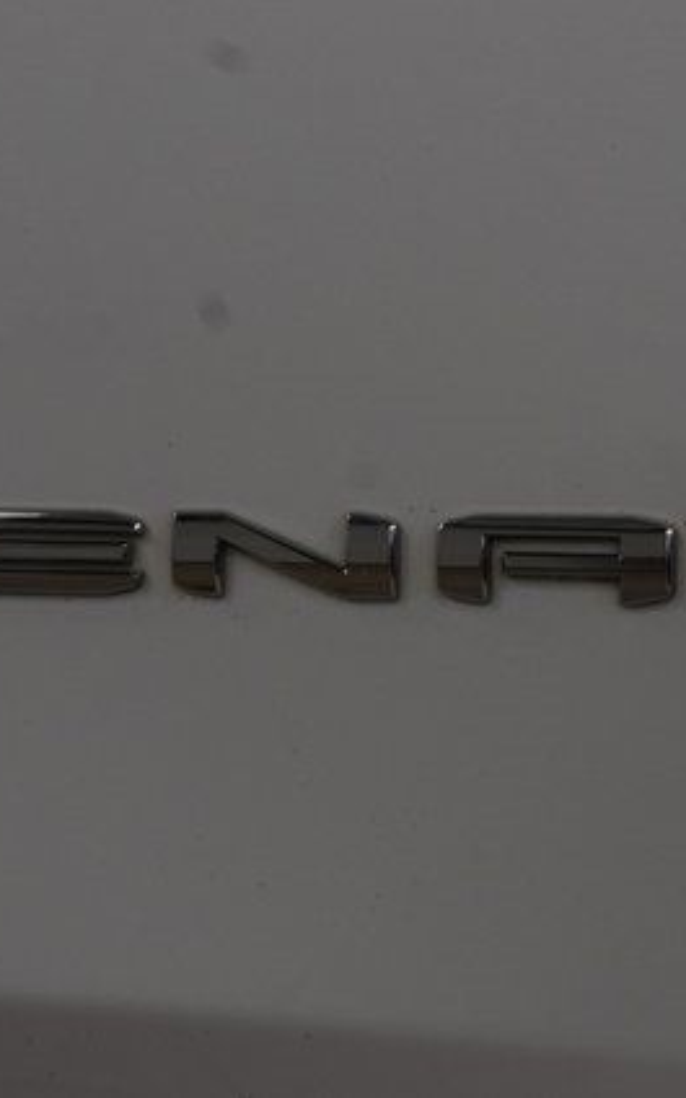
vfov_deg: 17.4
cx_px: 417
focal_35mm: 120
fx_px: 3590
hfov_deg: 10.9
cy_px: 548
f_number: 8
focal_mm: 52
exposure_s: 1/60
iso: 900
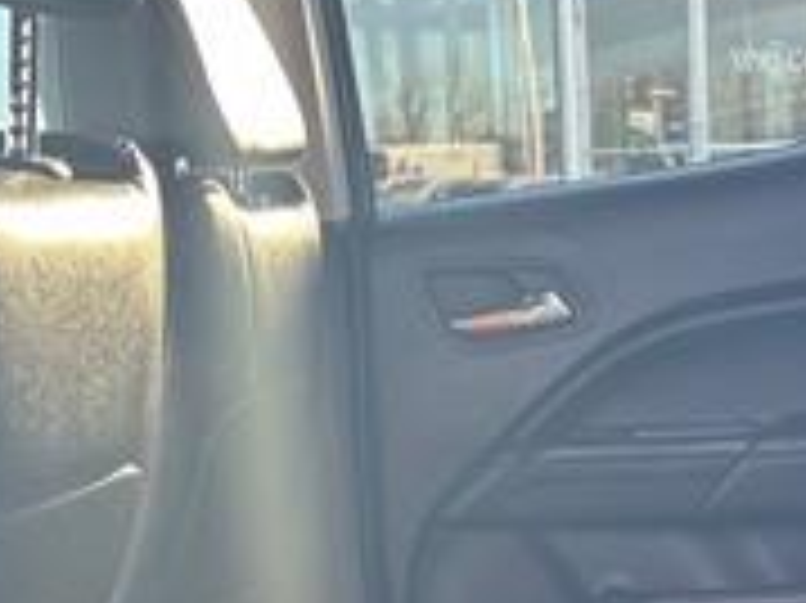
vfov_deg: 14.9
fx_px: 2164
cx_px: 617
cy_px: 868
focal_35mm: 93
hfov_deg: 20.9
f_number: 1.5
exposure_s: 1/121
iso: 80
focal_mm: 5.7
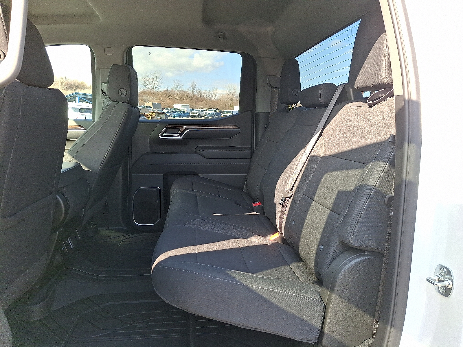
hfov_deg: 69.4
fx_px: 334
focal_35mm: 25
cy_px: 174
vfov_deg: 54.9
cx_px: 232
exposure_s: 1/238
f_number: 1.8
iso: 30
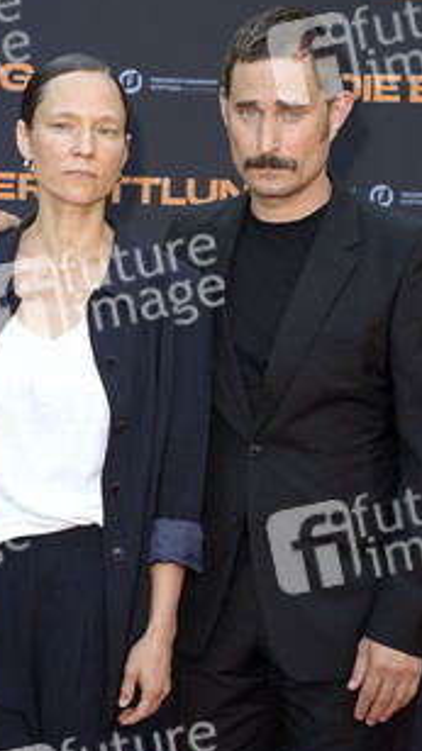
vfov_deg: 20.9
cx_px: 171
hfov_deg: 11.9
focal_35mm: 102
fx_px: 2031
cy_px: 415
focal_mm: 75
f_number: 8
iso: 640
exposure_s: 1/160
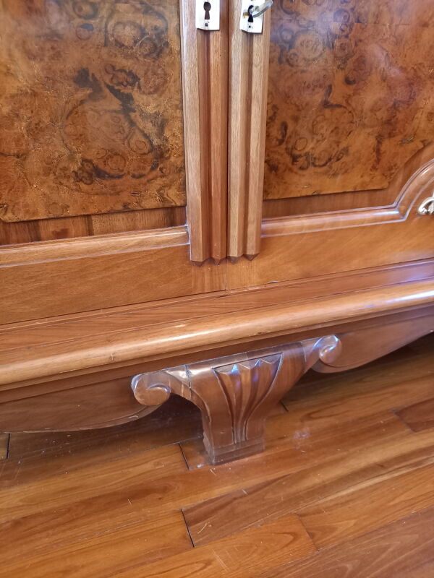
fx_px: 418
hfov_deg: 54.9
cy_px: 289
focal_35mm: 25
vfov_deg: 69.4
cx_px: 217
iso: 500
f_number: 2
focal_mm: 4.6
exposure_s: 1/25
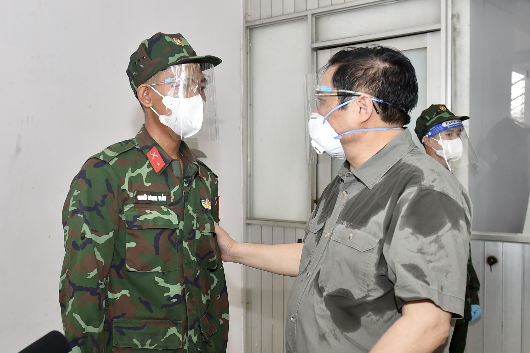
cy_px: 176
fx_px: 427
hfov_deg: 63.7
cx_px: 265
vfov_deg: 44.9
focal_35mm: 29
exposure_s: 1/160
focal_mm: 29
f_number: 4
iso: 800
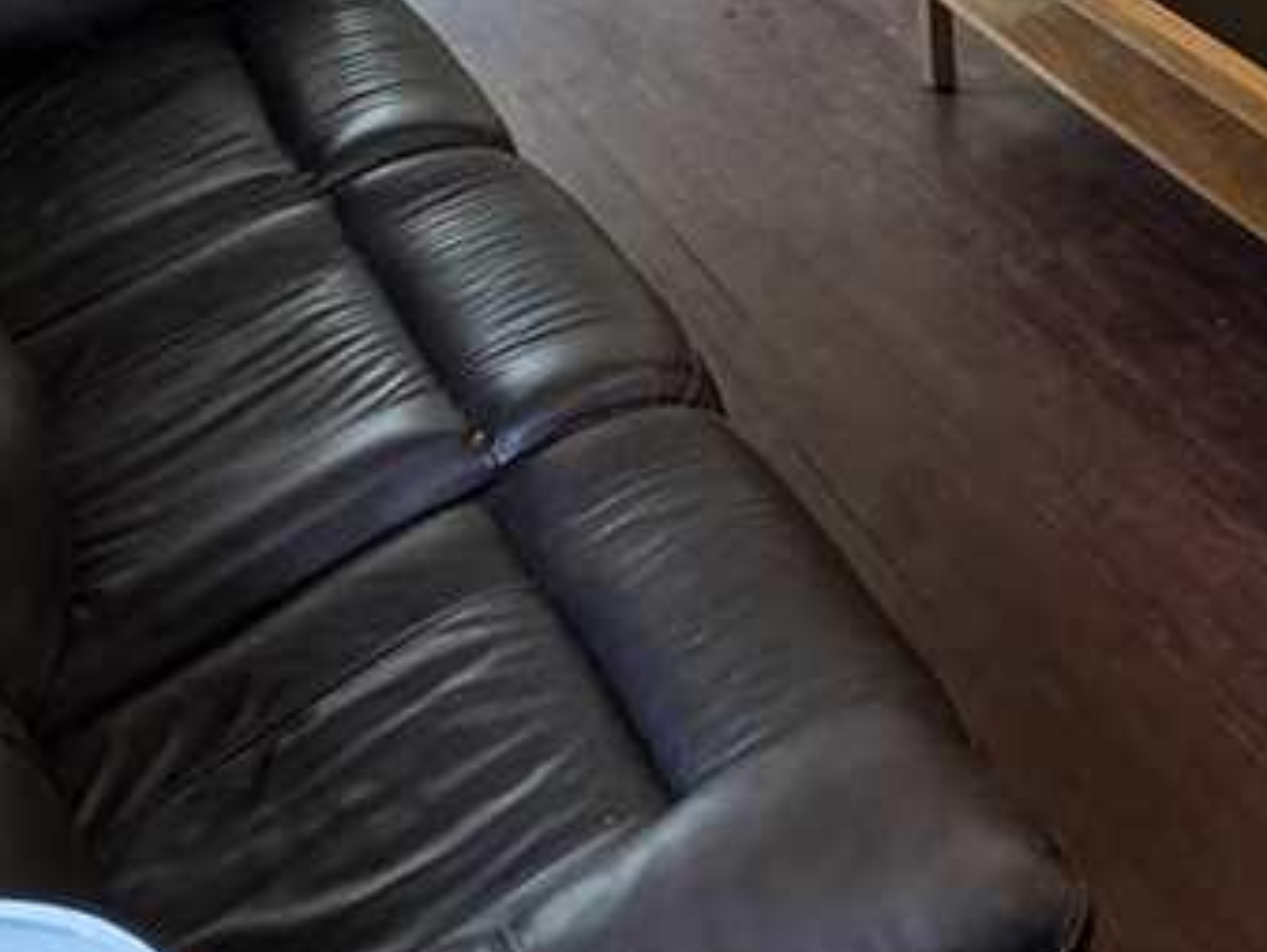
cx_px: 1421
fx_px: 1941
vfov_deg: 21.9
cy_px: -551
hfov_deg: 31.7
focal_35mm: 53
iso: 320
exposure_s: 1/60
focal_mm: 2.22
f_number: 2.2
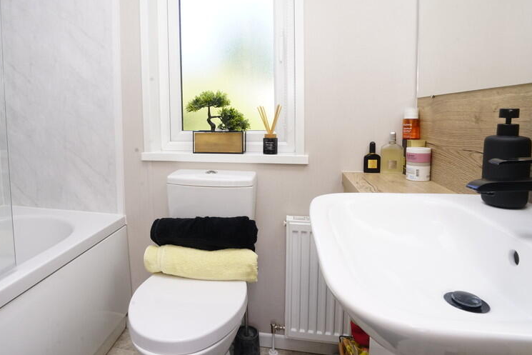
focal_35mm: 22
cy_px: 139
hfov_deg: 77.8
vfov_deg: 56.7
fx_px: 325
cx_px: 218
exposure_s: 1/60
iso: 1600
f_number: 16
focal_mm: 16
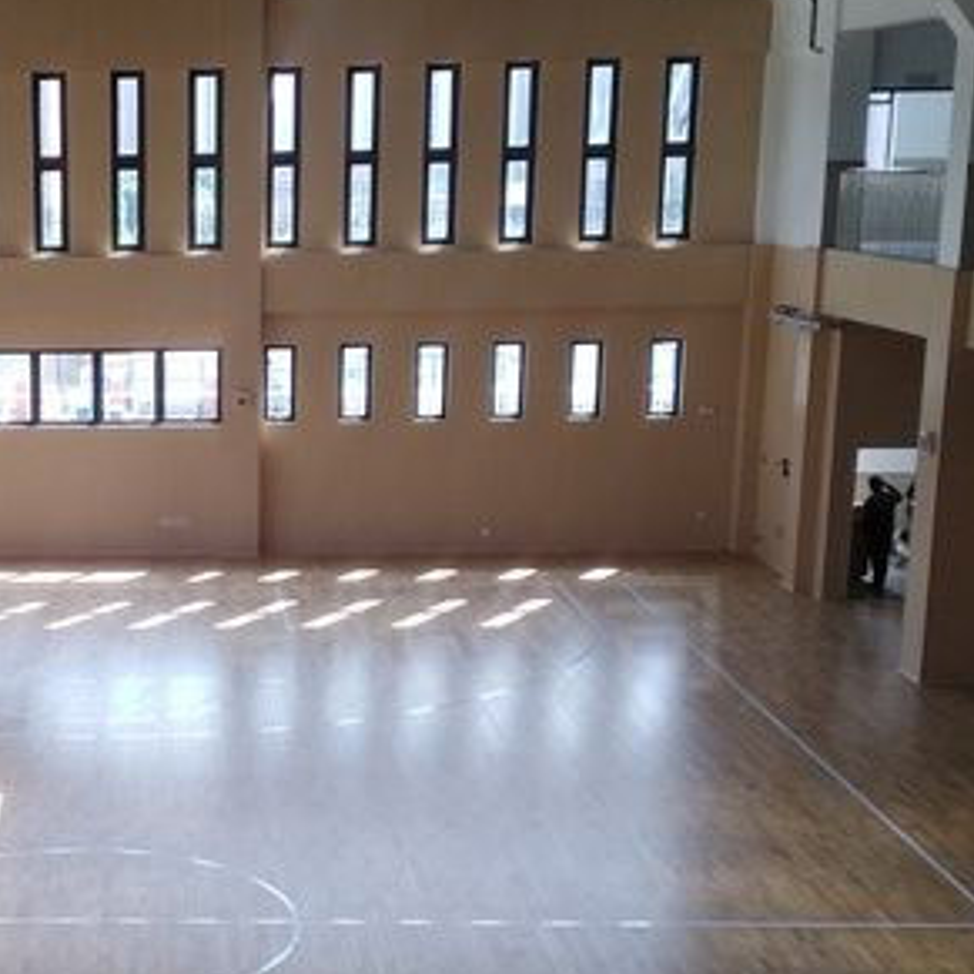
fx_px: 2006
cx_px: 44
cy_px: 656
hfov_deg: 26.1
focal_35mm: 63
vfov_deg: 27.1
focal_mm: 3.83
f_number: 2.2
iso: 100
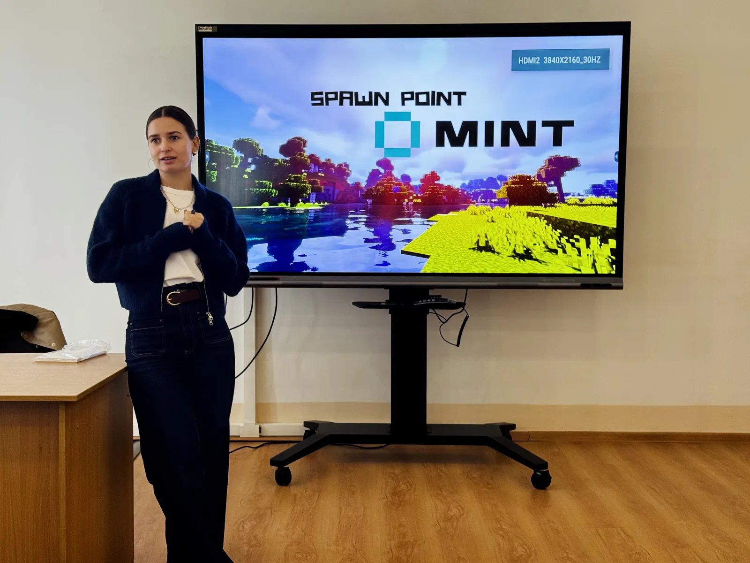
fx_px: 1040
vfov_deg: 30.3
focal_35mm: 48
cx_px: 375
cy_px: 282
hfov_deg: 39.7
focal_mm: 6.76
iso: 64
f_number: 1.78
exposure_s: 1/50
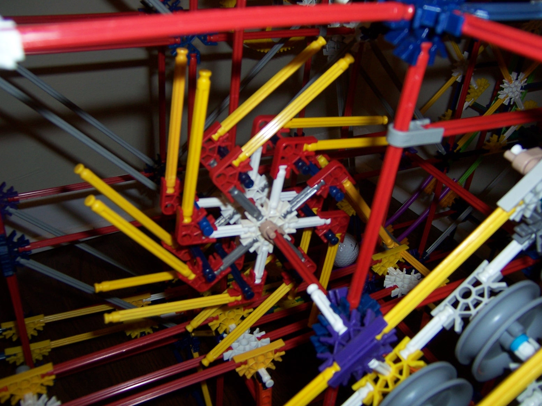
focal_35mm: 33
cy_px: 203
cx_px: 271
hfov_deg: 55.4
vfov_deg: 42.9
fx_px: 517
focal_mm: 5.5
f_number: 2.8
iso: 80
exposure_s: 1/60
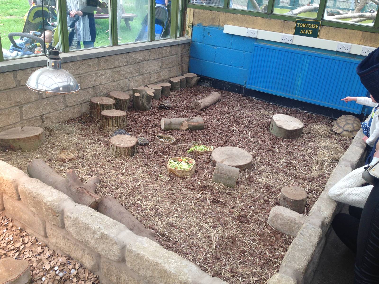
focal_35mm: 33
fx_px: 361
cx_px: 190
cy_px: 142
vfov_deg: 42.9
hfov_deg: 55.4
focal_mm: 4.12
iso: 50
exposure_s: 1/120
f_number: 2.4
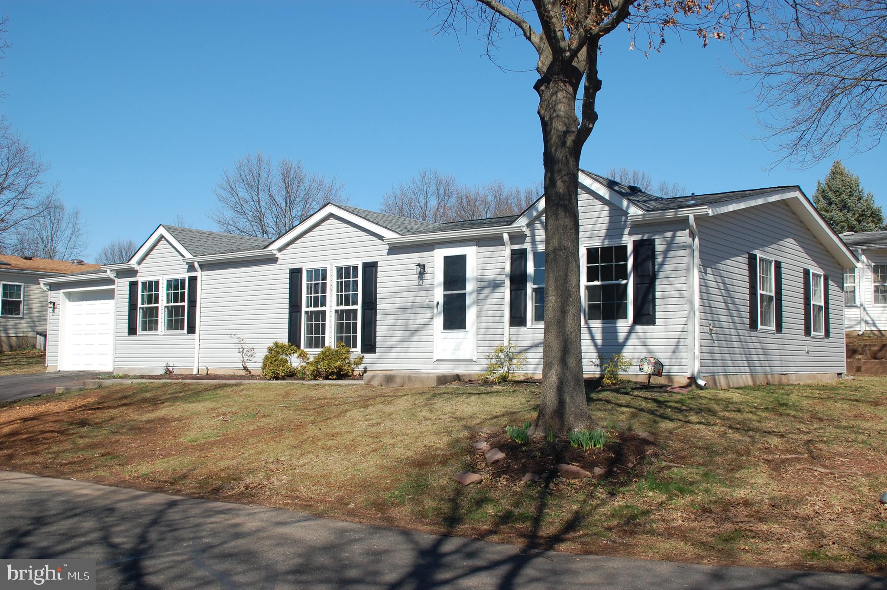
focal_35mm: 38
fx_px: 923
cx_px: 444
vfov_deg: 35.4
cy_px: 295
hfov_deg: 51.3
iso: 200
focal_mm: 25
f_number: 9
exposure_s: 1/320
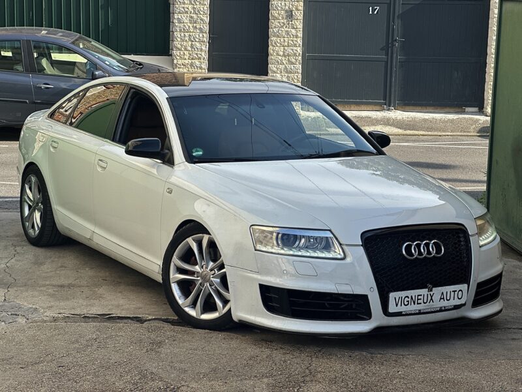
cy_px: 196
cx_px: 261
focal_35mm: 77
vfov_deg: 19.2
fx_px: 1162
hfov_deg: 25.3
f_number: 2.8
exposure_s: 1/374
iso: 32
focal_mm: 9
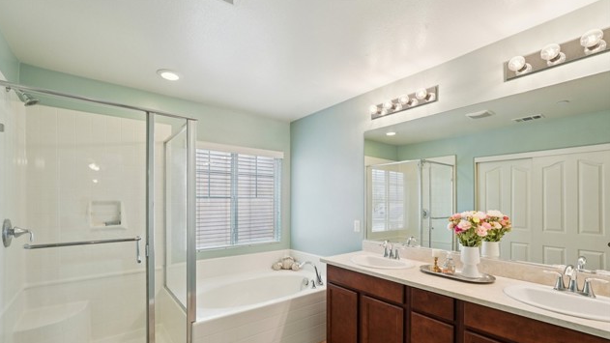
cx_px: 303
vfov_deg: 63.5
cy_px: 200
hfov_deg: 95.9
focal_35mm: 17
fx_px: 275
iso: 400
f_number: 8
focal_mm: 16
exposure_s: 1/20
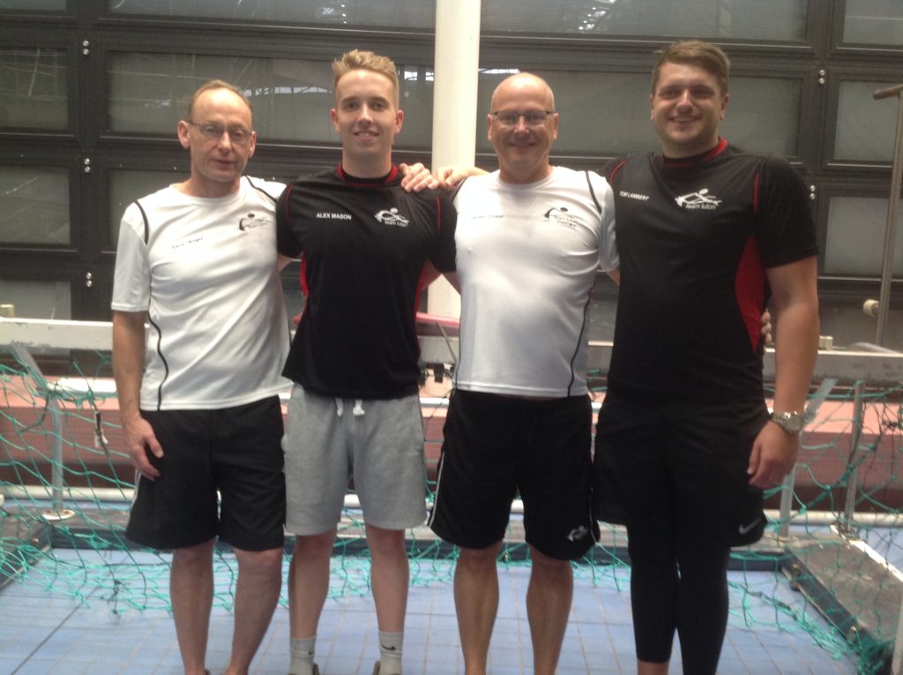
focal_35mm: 35
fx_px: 912
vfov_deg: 40.6
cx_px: 452
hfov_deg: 52.7
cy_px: 338
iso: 125
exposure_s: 1/15
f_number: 2.4
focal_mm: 4.28
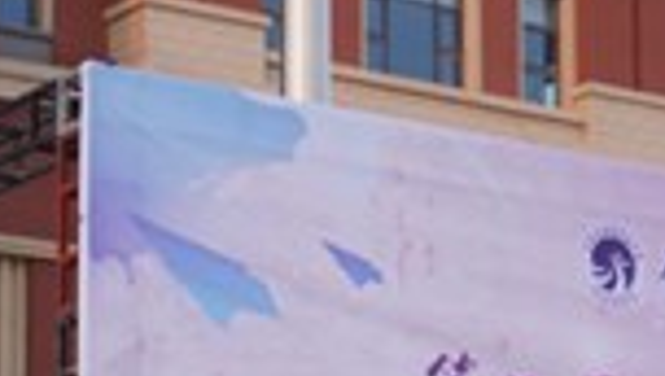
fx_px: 2719
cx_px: 153
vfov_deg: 7.8
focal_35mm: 154
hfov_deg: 13.9
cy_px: 575
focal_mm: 40
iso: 2500
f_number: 9
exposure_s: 1/640
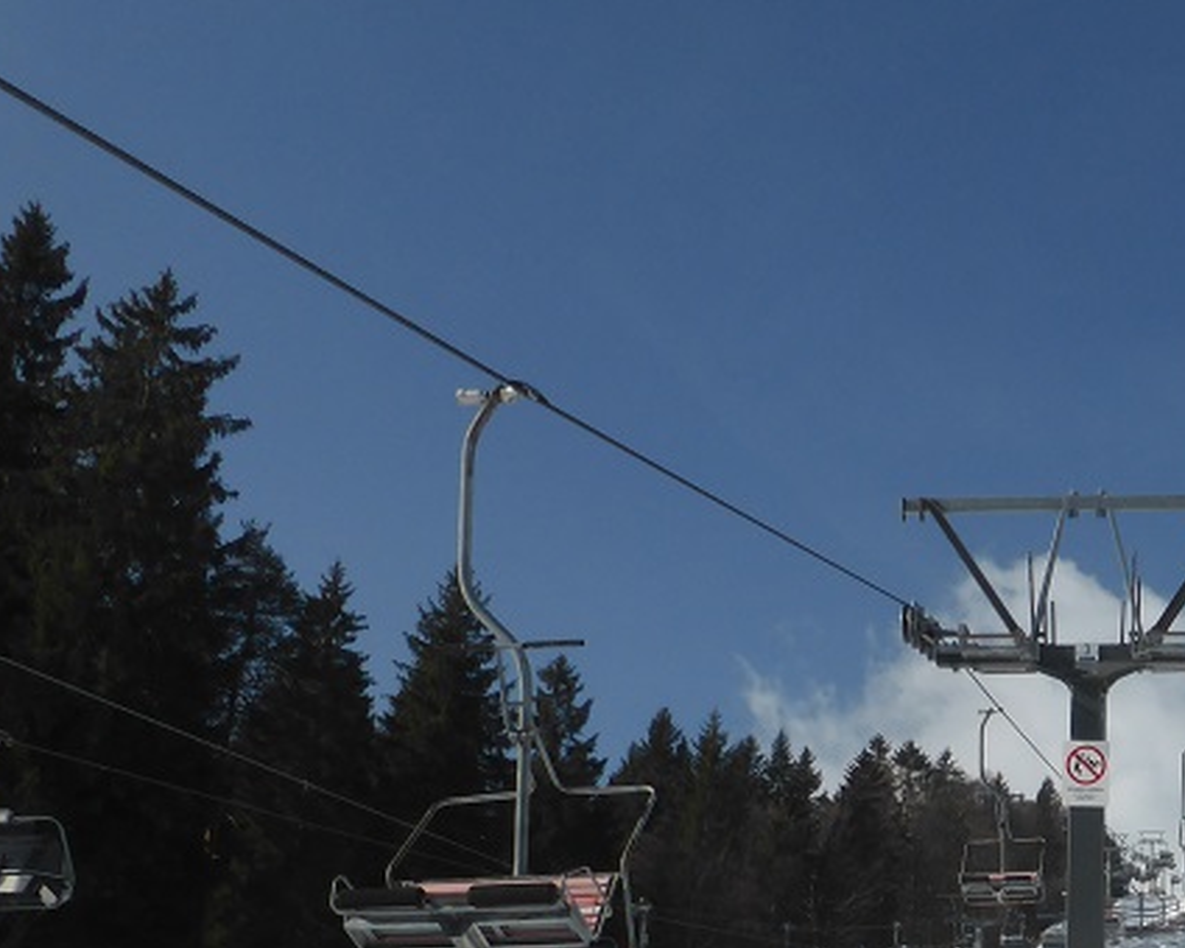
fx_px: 2069
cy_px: 965
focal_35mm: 59
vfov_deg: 24.5
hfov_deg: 29.6
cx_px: 1216
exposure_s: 1/2000
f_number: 4
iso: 100
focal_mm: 4.3
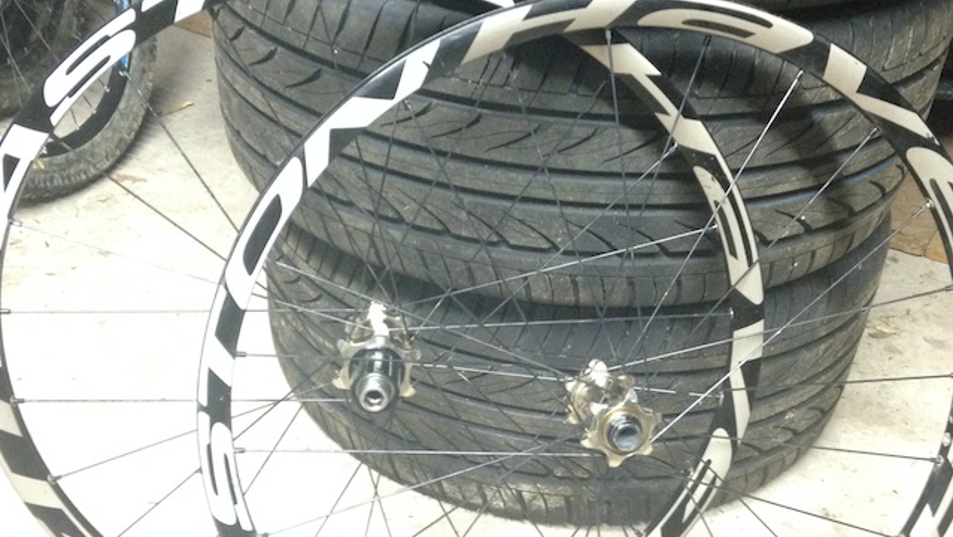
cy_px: 340
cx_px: 485
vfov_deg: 26.5
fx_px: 1138
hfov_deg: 45.5
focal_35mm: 45
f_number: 2.4
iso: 400
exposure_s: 1/17
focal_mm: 4.12
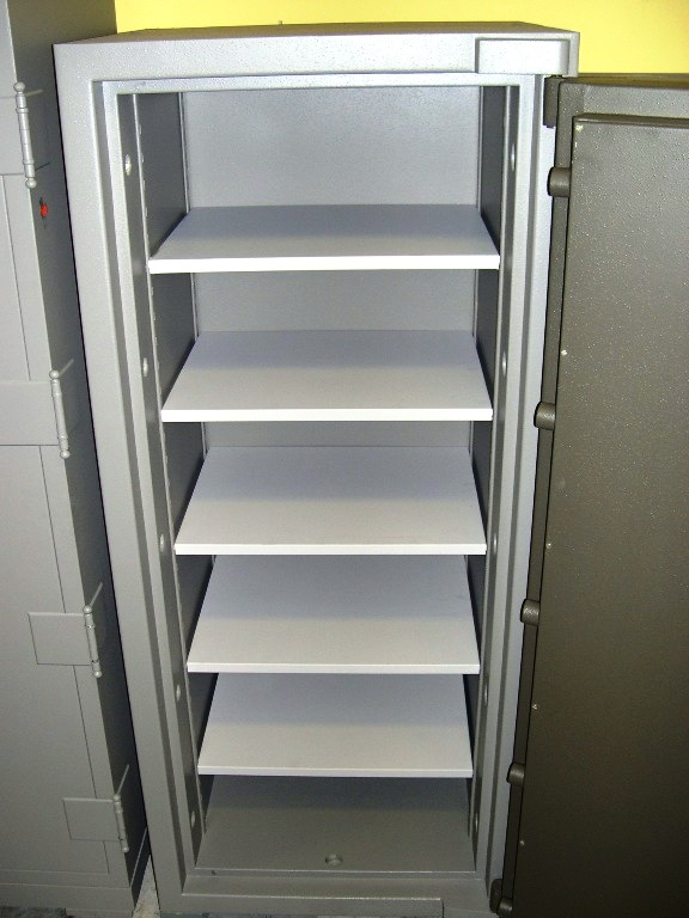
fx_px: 1008
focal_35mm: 38
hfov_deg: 37.7
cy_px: 459
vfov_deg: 49.0
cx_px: 344
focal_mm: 8
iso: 100
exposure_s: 1/60
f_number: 2.8
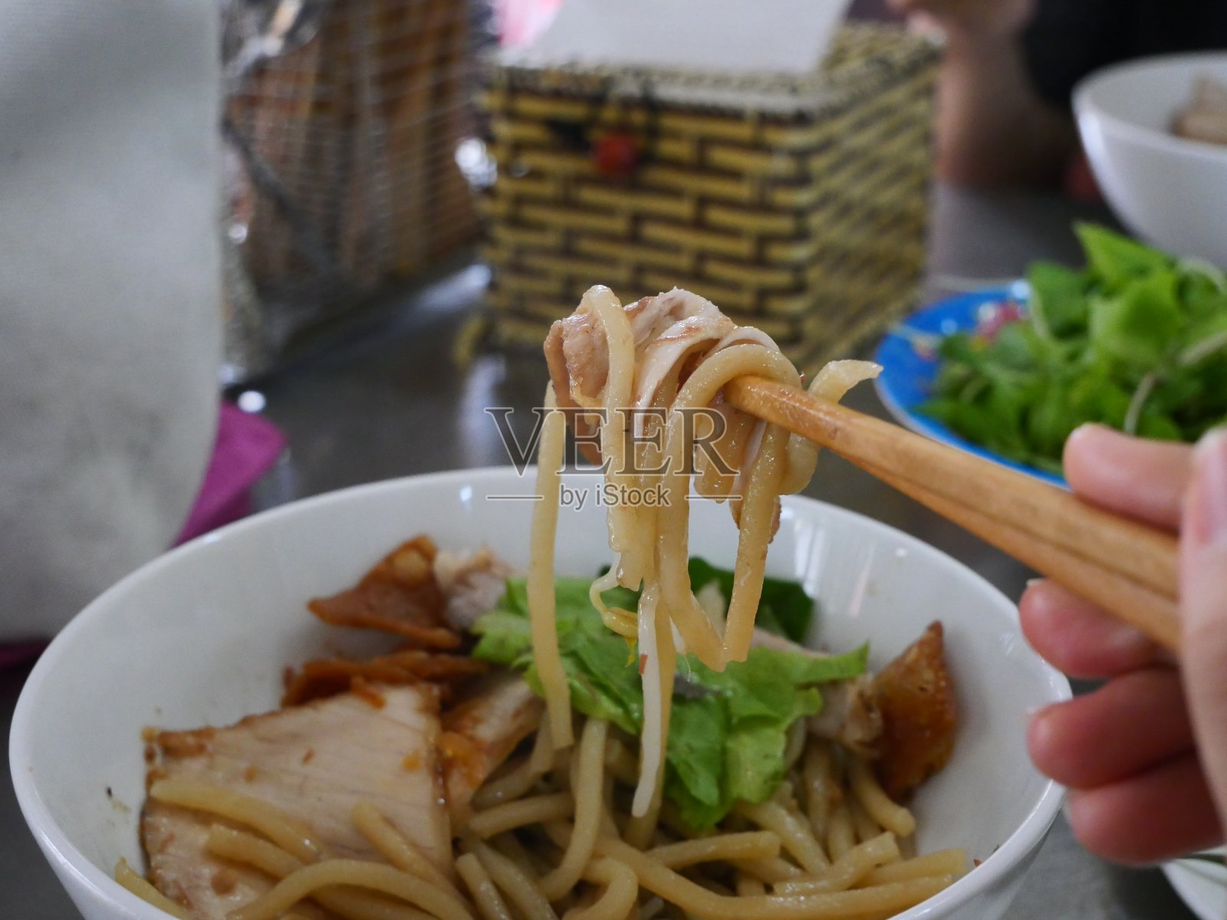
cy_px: 460
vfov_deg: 29.1
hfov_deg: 38.2
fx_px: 1772
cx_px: 614
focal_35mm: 50
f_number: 4.5
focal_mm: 25
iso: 3200
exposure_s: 1/100
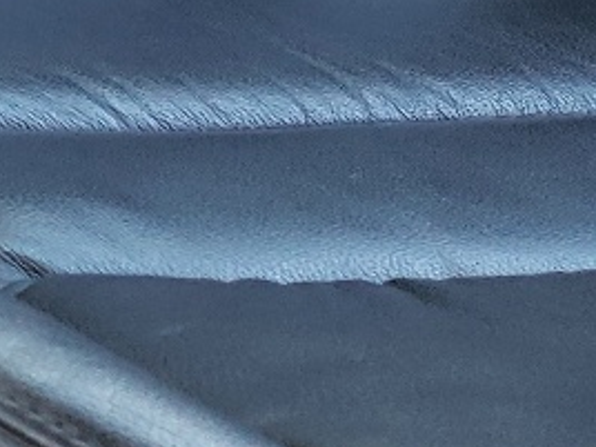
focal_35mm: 155
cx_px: -1112
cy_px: -821
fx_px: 2669
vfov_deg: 8.3
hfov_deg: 10.0
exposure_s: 1/60.2
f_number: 1.5
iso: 56
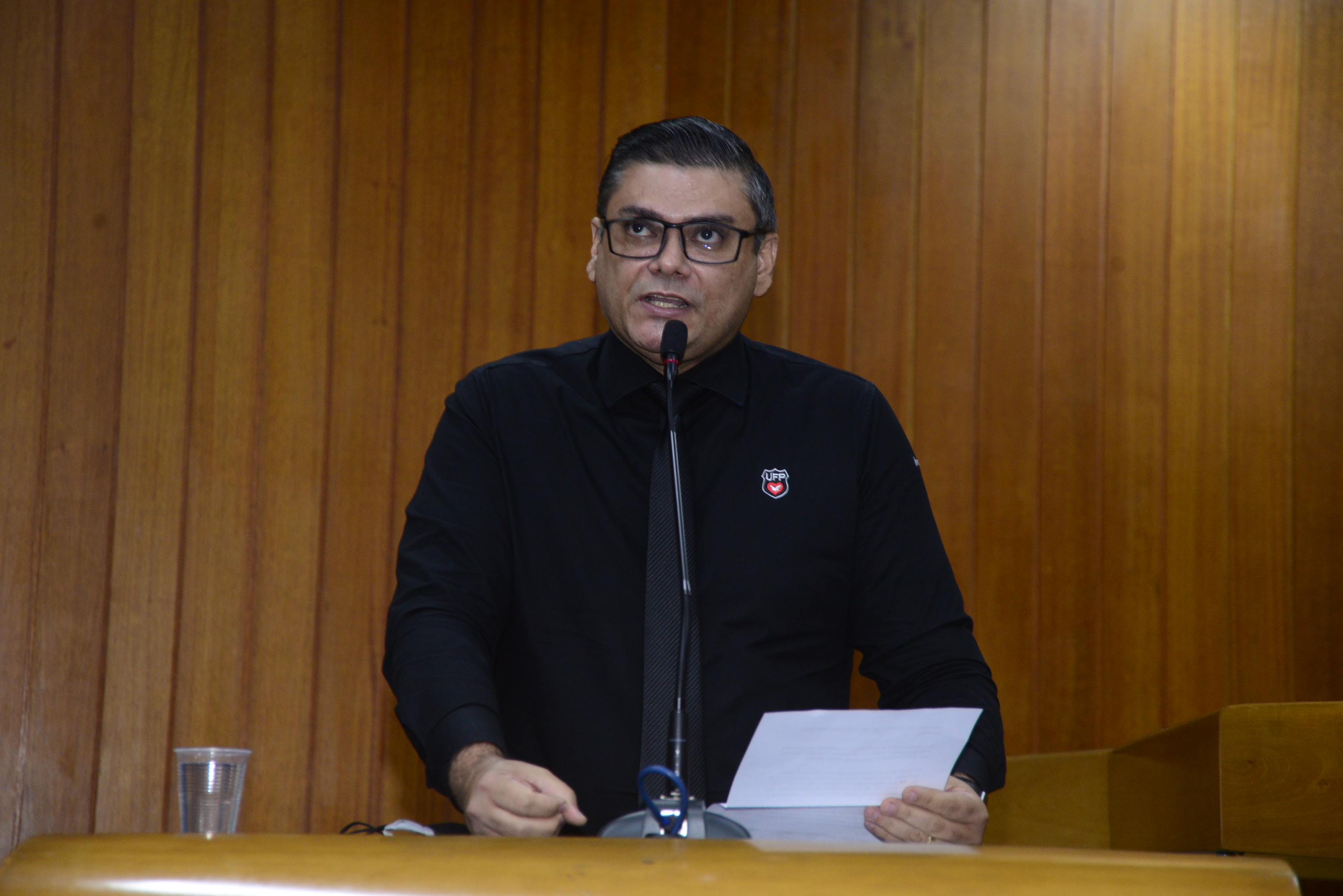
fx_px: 3806
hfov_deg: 20.0
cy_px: 448
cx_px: 672
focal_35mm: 102
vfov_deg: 13.4
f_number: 5.6
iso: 2000
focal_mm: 102
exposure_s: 1/60
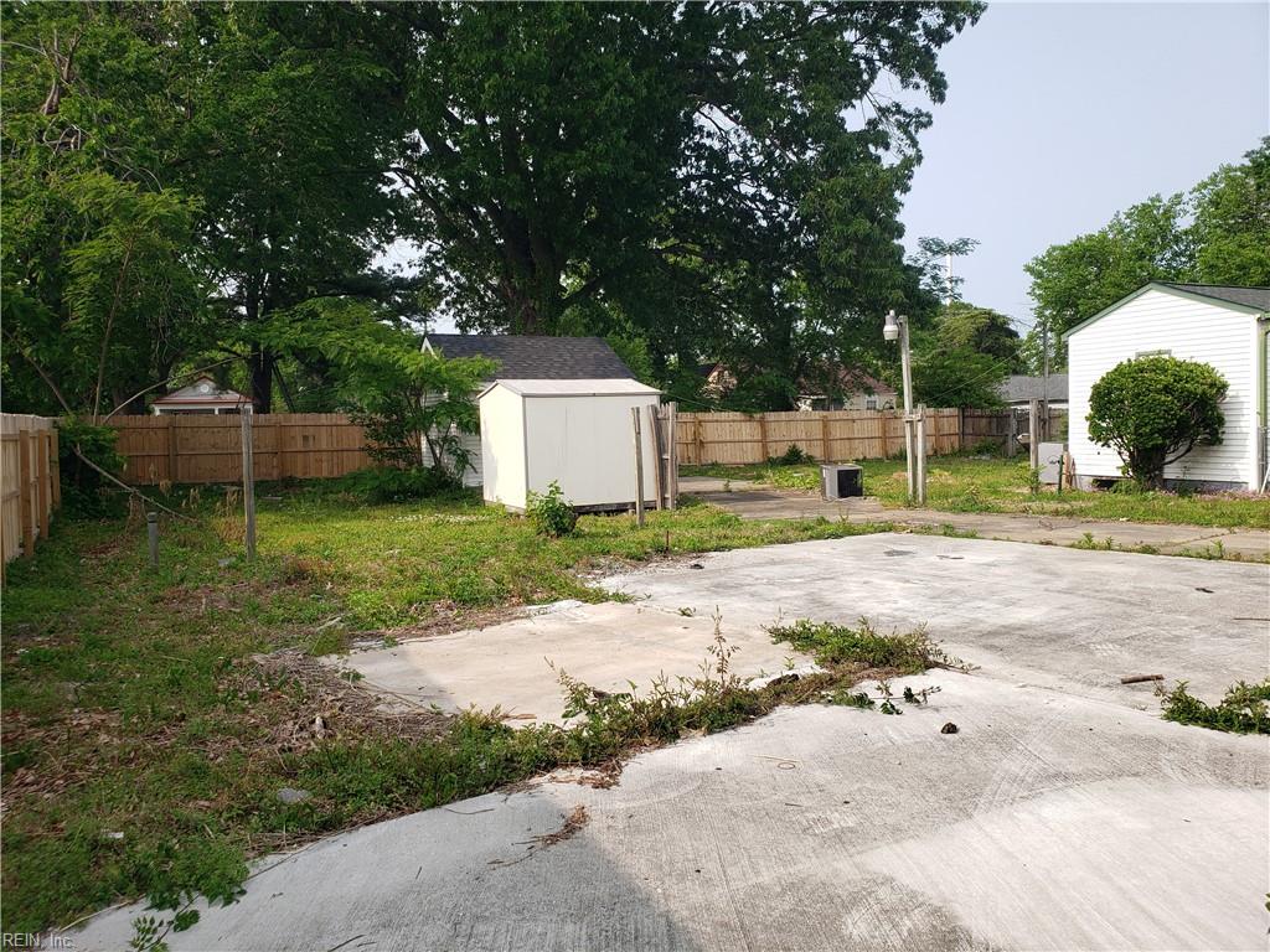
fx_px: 954
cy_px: 476
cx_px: 635
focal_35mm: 26
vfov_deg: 53.1
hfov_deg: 67.3
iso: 50
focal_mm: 4.3
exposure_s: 1/758
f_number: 2.4
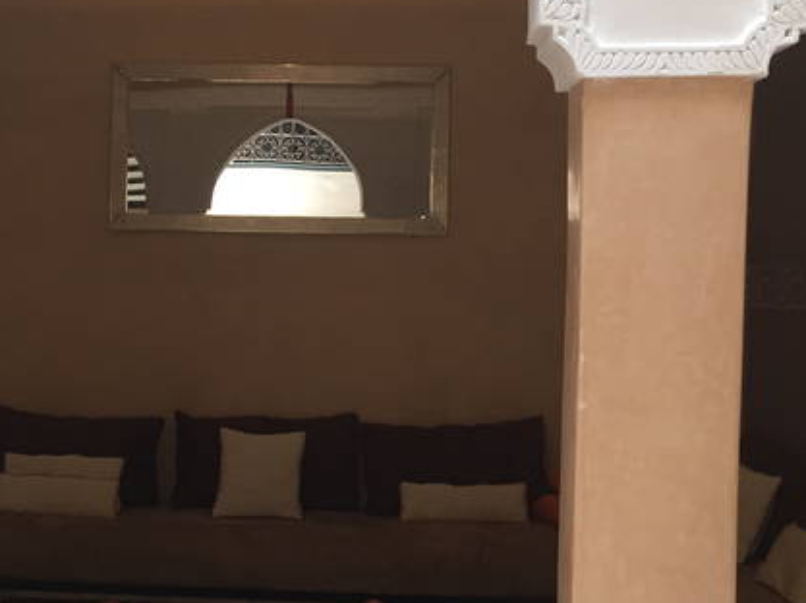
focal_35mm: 55
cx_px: 265
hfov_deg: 34.6
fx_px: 1280
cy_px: 253
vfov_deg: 26.5
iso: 40
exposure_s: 1/30
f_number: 2.2
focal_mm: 4.15
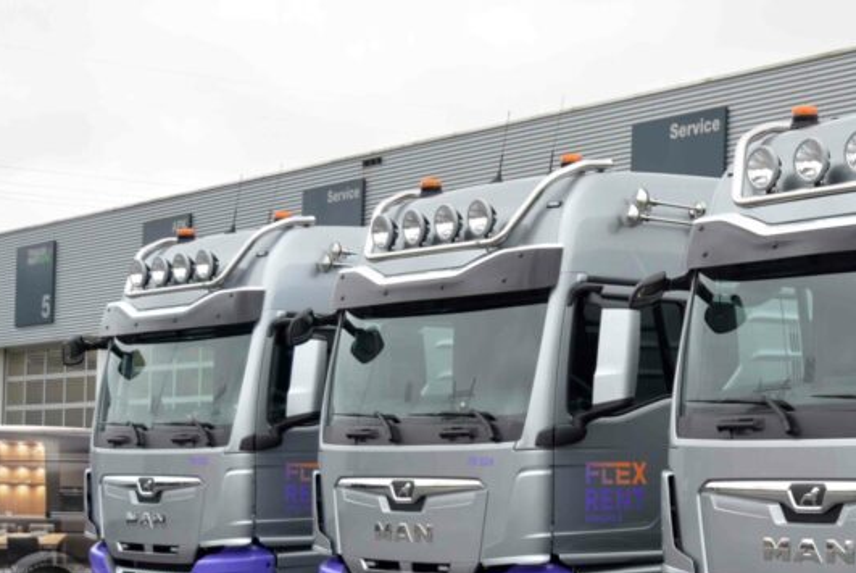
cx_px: 740
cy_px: 462
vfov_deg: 16.8
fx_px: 1928
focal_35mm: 81
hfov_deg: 24.4
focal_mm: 42
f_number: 5
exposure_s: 1/125
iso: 400
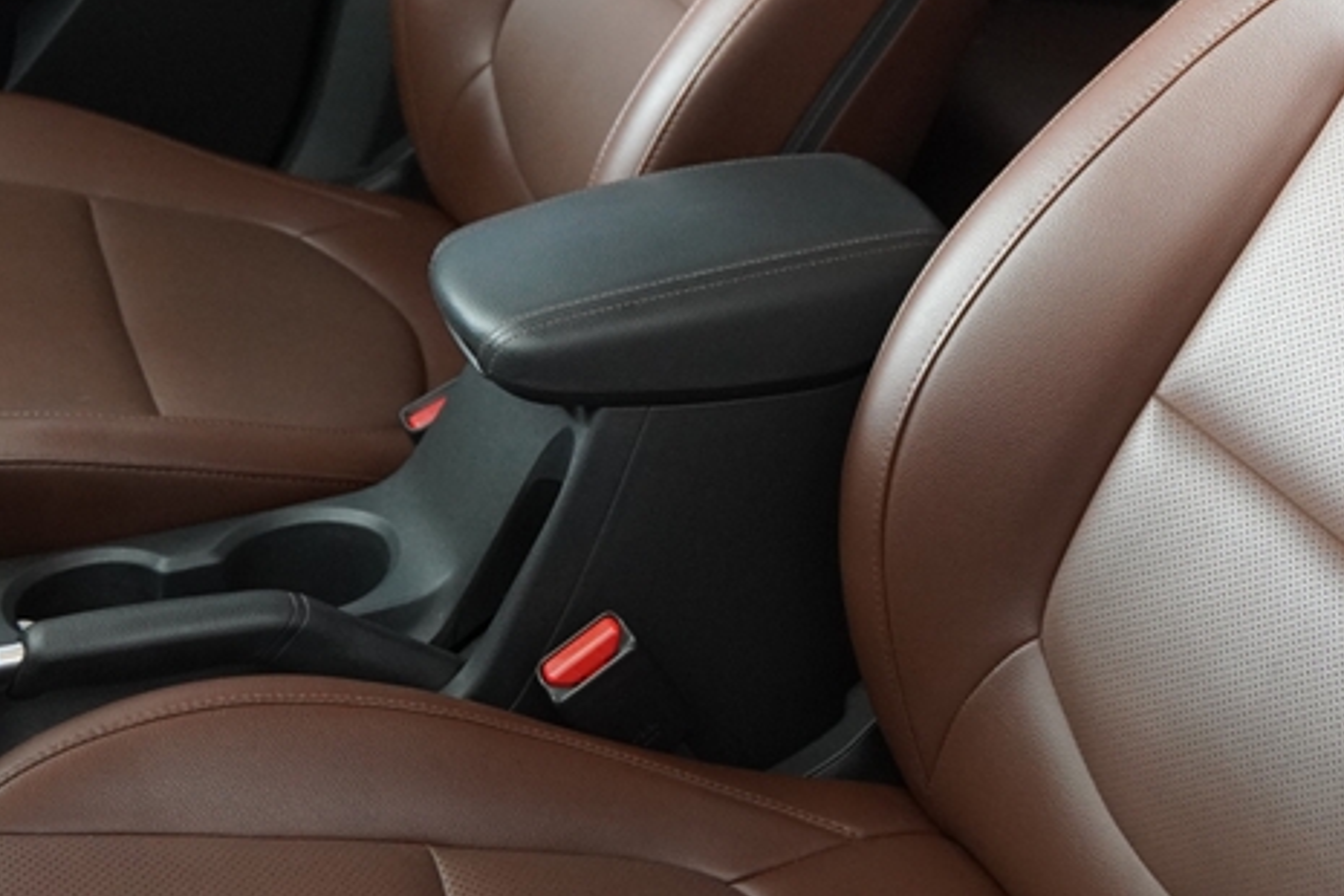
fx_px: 2094
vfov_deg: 23.3
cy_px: 45
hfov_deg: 35.1
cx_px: 925
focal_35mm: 56
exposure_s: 1/160
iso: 1600
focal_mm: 17
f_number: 2.8
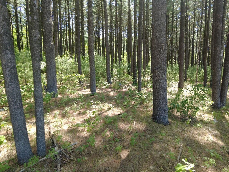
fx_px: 132
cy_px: 86
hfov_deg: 81.7
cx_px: 114
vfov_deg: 66.0
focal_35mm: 20
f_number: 1.8
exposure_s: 1/80
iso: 100
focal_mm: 4.4
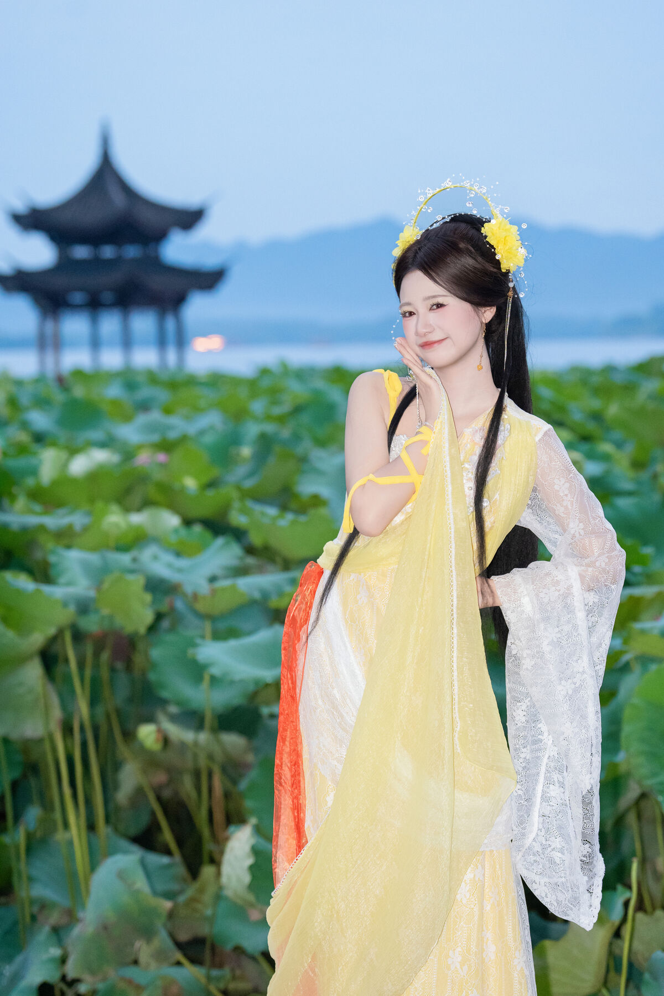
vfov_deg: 24.2
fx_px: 2324
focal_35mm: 84
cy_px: 498
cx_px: 332
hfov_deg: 16.3
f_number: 3.5
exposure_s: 1/250
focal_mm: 84
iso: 8000
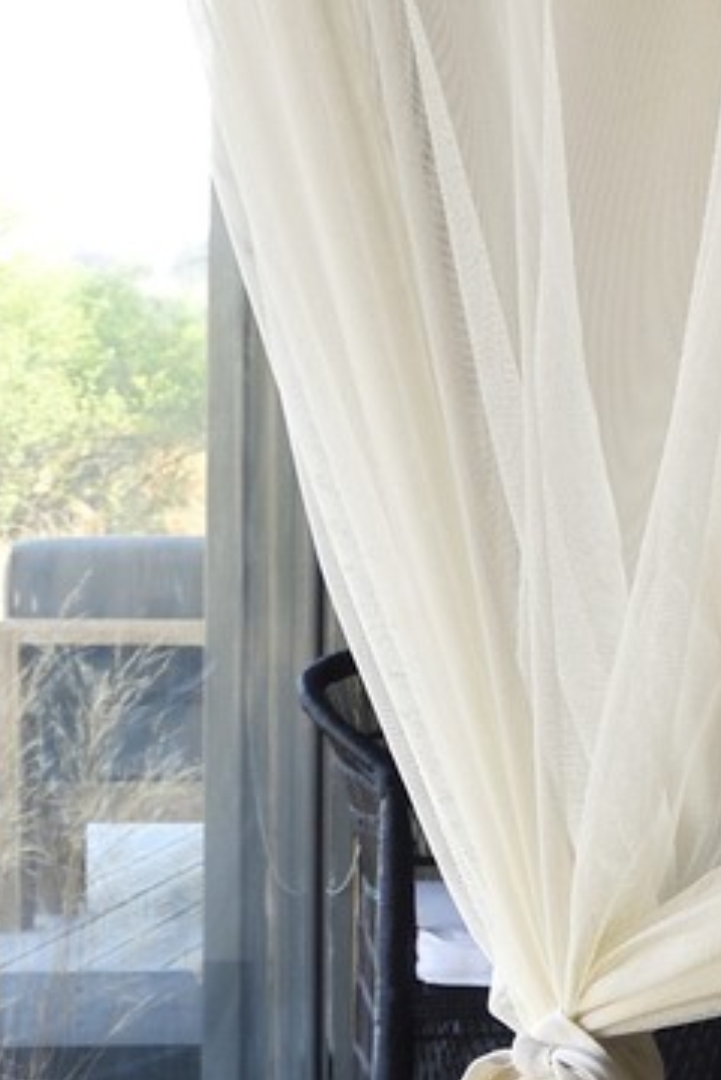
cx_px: 2232
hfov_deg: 9.2
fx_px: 3481
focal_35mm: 116
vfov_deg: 17.6
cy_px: 543
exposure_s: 1/125
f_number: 10
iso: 800
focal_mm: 26
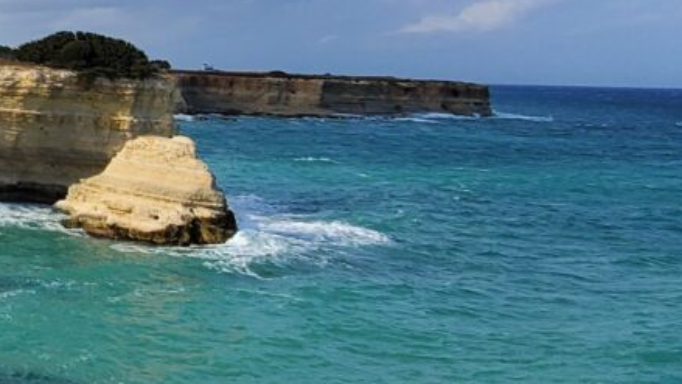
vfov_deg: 19.2
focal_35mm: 62
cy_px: 65
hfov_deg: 27.0
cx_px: -258
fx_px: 1121
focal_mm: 1.8
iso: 50
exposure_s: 1/1169
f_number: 2.2
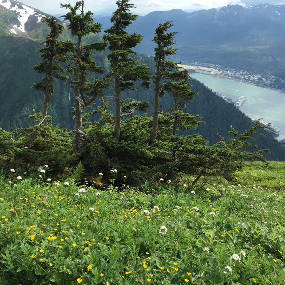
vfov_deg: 46.5
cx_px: 142
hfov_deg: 47.2
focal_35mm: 35
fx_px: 326
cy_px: 97
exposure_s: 1/864
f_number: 2.2
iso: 25
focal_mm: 4.15
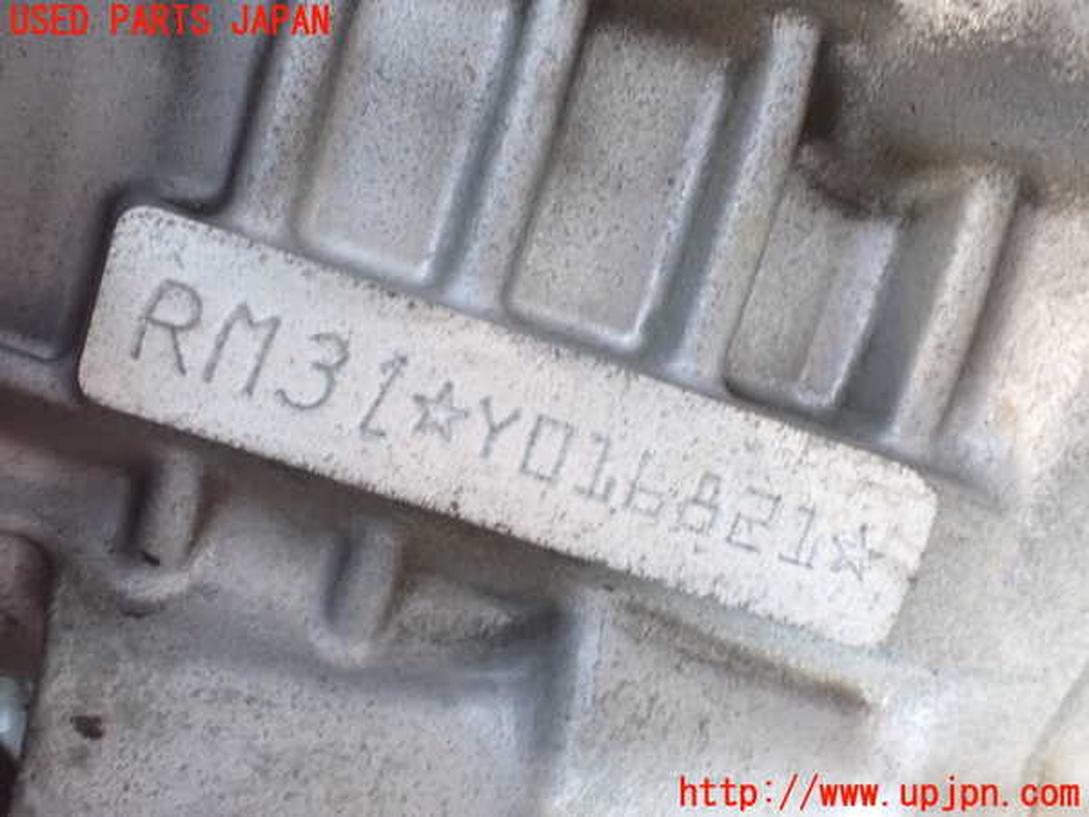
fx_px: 1195
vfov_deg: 37.7
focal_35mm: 38
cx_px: 544
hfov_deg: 49.0
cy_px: 408
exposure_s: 1/40
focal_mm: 6.83
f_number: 2.7
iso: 1600
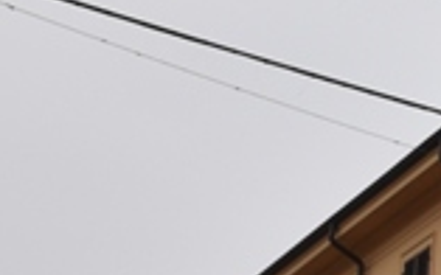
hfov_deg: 10.8
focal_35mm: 160
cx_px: 1121
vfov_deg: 7.9
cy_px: 536
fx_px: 1922
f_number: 8
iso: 320
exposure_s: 1/250
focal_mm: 24
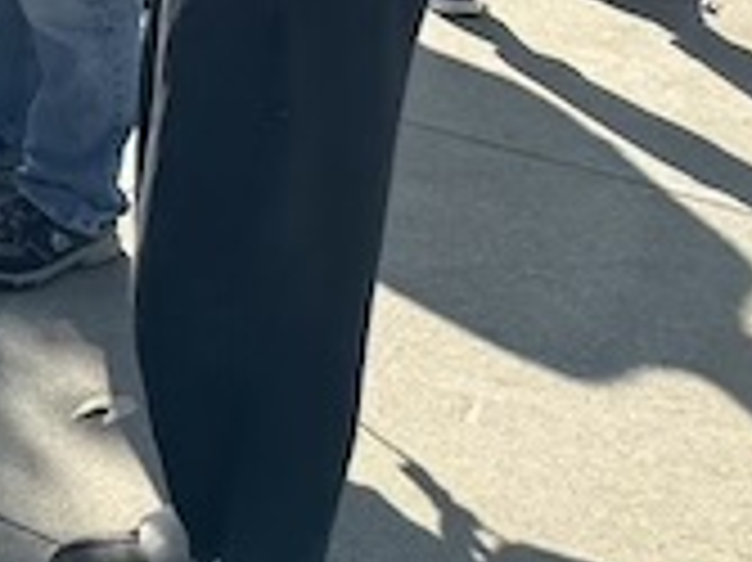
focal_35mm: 96
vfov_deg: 14.1
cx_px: -660
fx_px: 2084
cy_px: -360
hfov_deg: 16.5
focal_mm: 6.86
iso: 80
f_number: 1.78
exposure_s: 1/2252
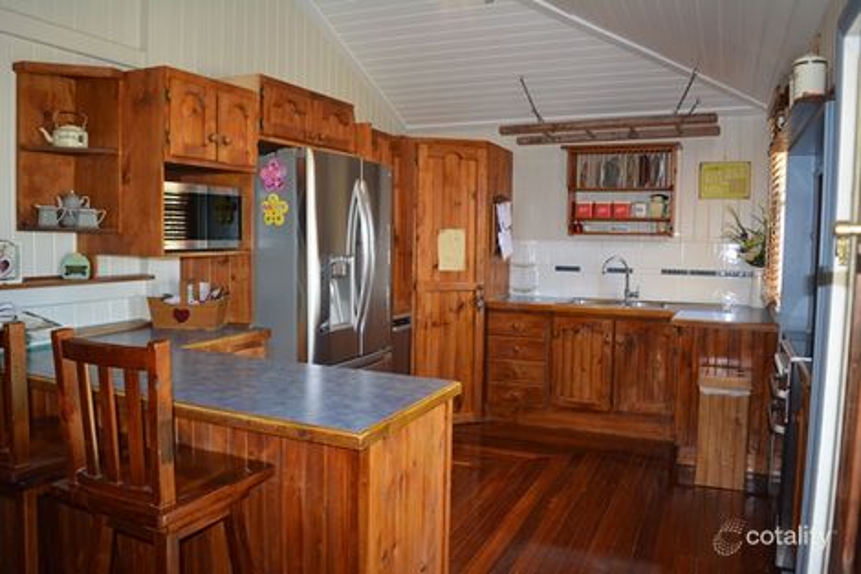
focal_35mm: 27
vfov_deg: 47.9
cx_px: 430
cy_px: 287
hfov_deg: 67.4
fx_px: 645
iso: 800
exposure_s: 1/60
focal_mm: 18
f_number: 3.5
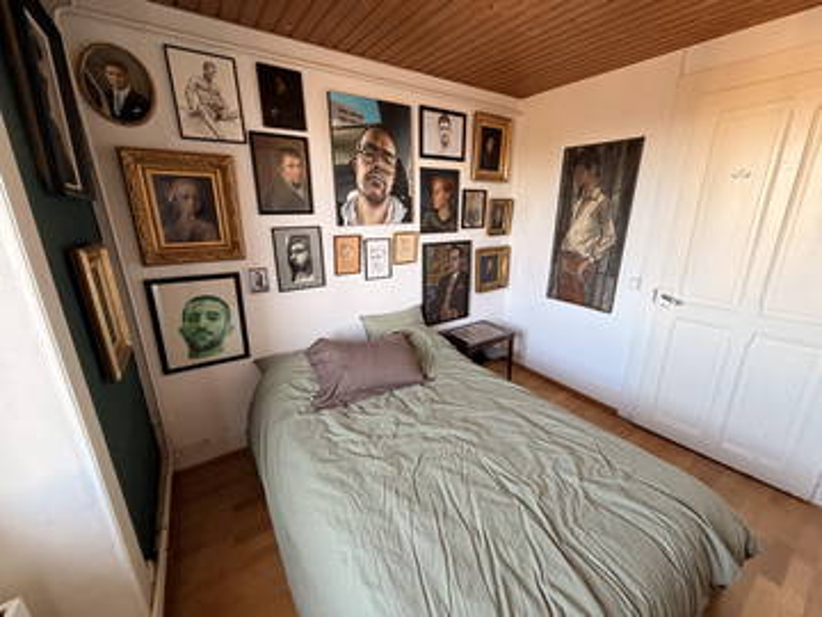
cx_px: 411
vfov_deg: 85.7
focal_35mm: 14
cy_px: 308
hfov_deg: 102.1
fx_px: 332
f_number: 2.2
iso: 320
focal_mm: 2.22
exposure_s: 1/60
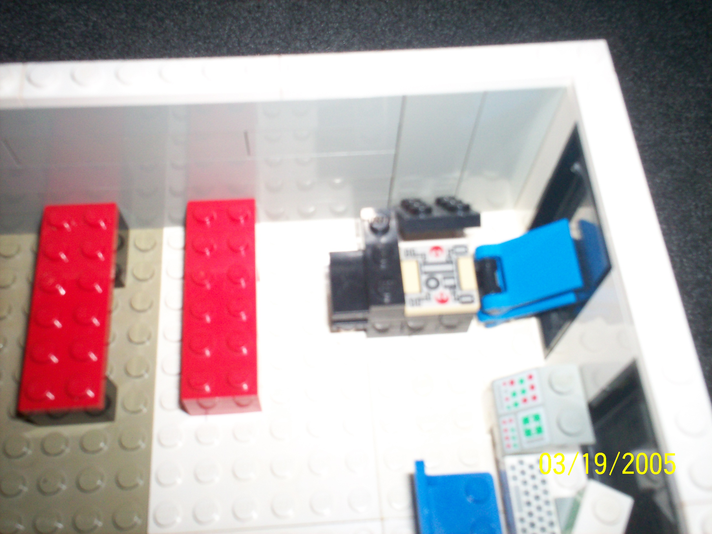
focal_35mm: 36
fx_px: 740
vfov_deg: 39.7
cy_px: 267
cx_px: 356
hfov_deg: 51.4
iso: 140
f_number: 4.5
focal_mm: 6
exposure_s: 1/60
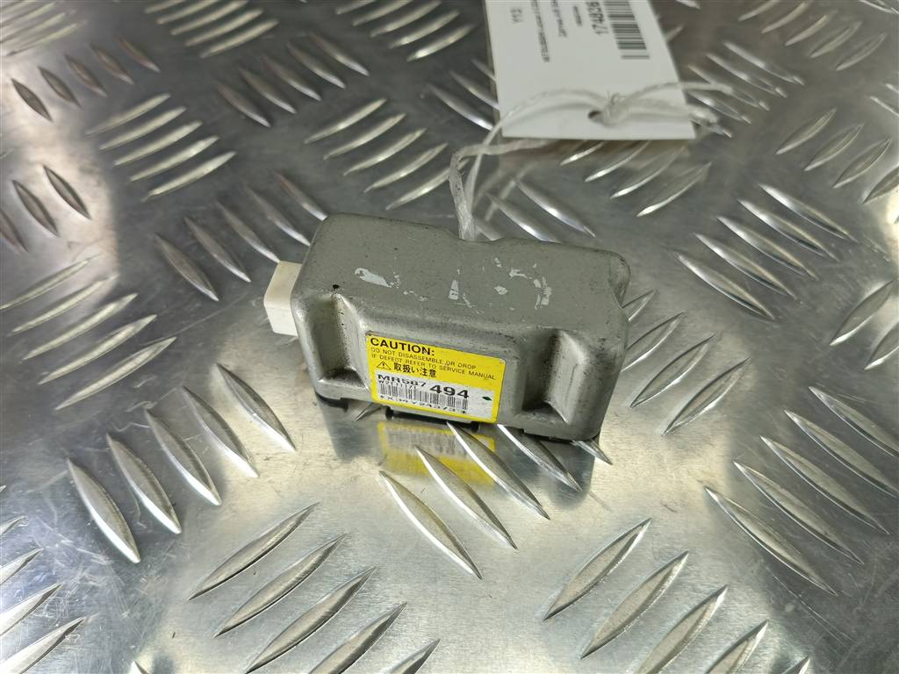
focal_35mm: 27
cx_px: 450
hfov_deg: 65.3
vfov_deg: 51.4
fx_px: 701
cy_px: 337
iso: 119
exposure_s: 1/100
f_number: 1.6
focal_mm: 4.11
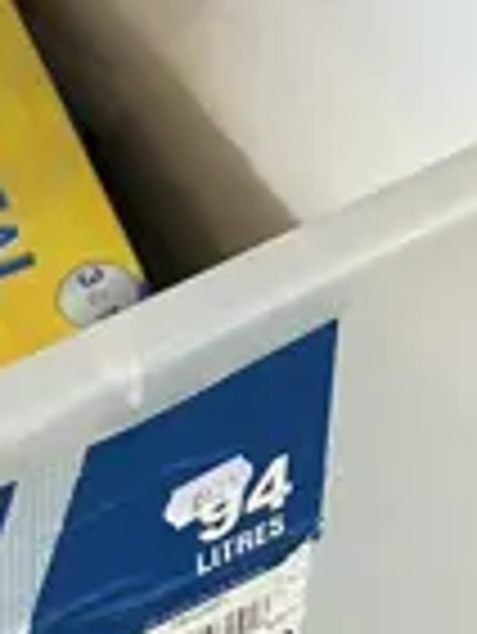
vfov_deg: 10.9
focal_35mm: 174
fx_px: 3192
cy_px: -364
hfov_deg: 8.5
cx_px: 342
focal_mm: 6.86
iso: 80
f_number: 1.78
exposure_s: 1/100
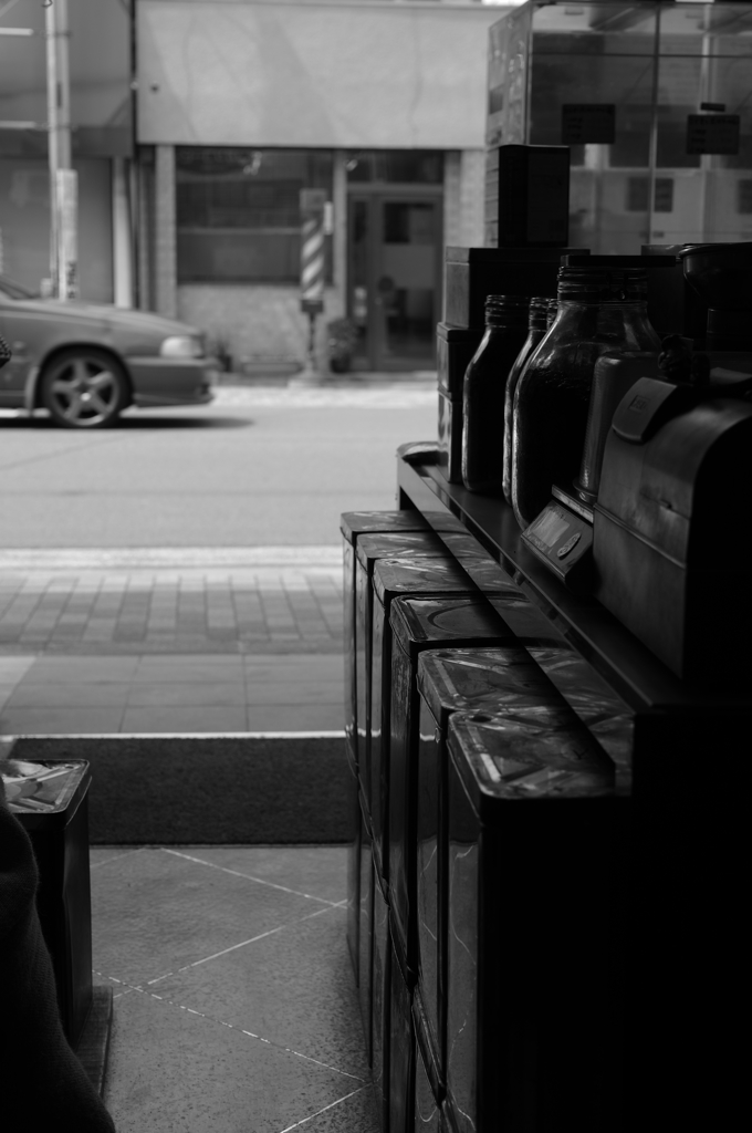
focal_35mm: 52
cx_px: 376
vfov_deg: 38.2
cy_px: 566
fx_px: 1634
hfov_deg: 25.9
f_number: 4
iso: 100
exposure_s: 1/400
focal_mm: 35
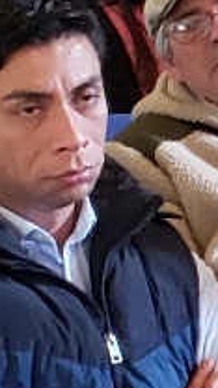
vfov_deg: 7.9
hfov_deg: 3.9
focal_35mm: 274
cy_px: 304
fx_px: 2816
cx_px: 1129
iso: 320
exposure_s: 1/33
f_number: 1.5
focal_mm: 4.3
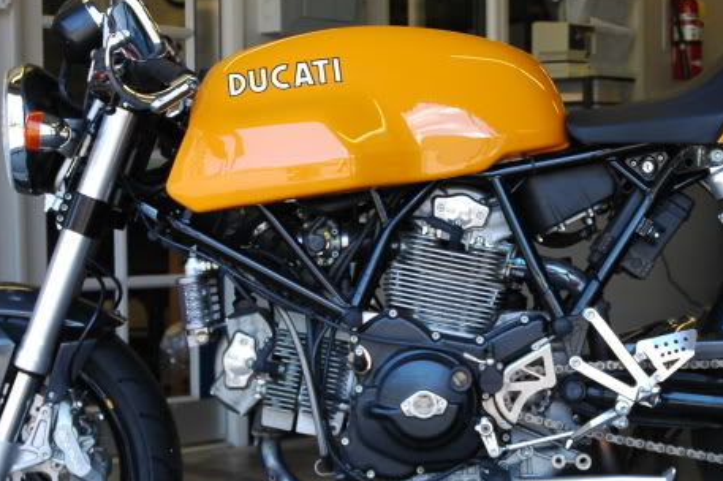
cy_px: 326
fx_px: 2089
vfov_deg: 13.1
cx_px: 450
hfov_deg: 19.6
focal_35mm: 104
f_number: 4
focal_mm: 31
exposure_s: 1/100
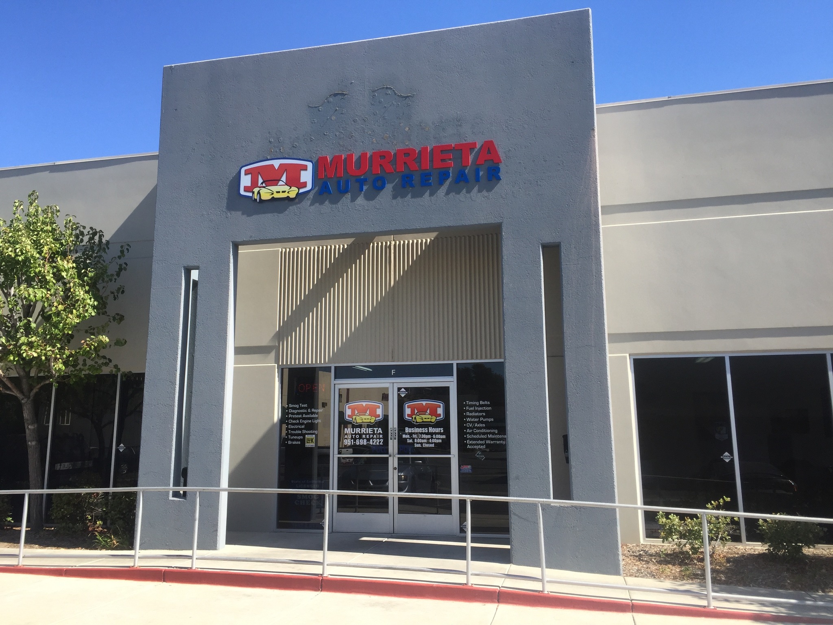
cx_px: 416
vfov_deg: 48.2
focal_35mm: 29
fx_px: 698
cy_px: 312
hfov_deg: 61.7
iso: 32
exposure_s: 1/1130
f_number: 2.2
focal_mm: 4.15
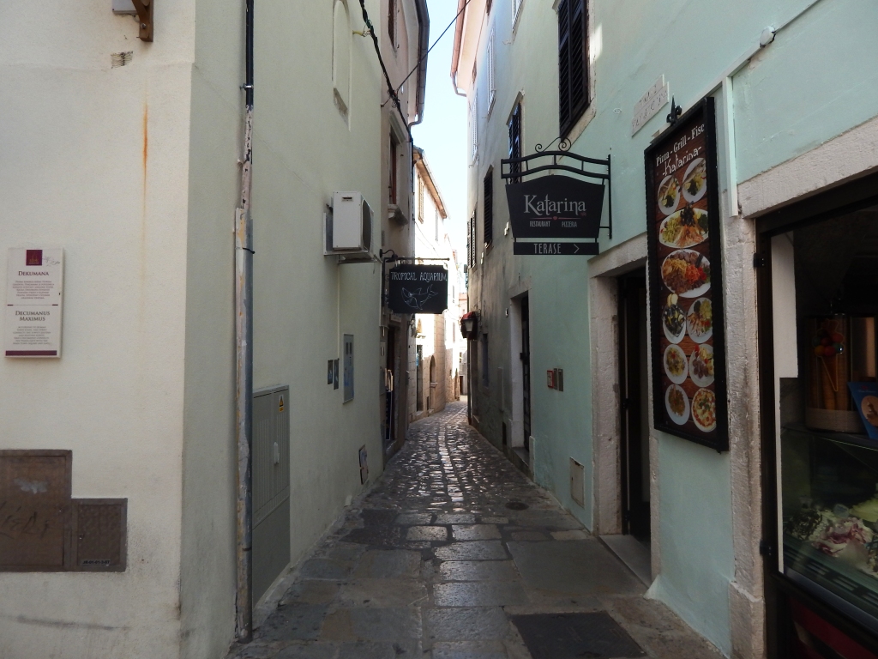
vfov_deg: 61.1
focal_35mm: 22
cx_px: 439
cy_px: 330
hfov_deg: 76.4
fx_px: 558
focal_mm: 4
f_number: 3
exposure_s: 1/640
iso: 125
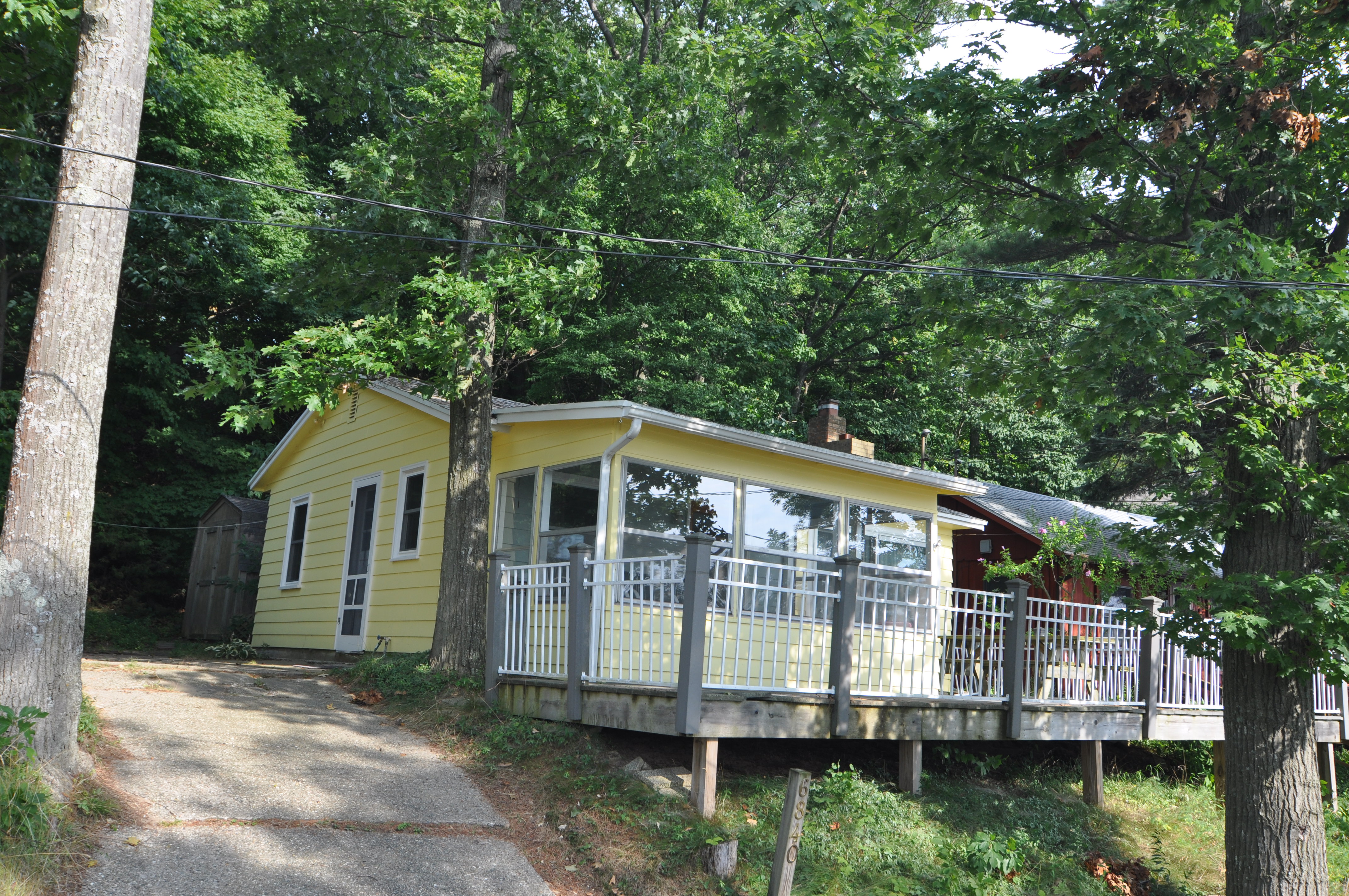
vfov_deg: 43.5
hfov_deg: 62.0
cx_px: 674
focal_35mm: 30
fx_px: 1123
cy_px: 448
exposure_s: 1/200
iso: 200
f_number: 7.1
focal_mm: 20
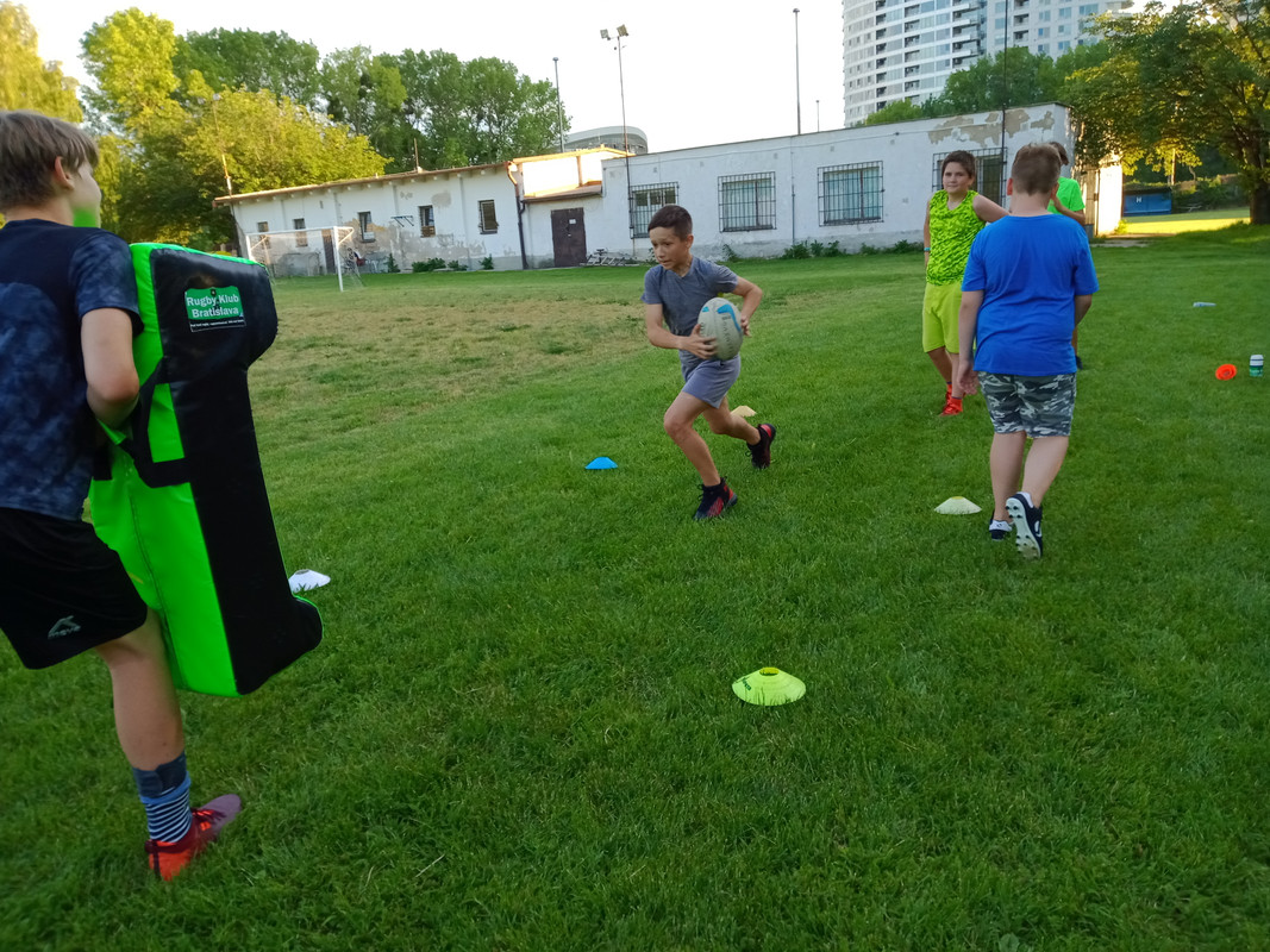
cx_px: 635
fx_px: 990
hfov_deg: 65.3
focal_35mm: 27
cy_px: 476
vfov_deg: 51.3
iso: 111
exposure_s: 1/209
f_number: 2
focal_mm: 3.54
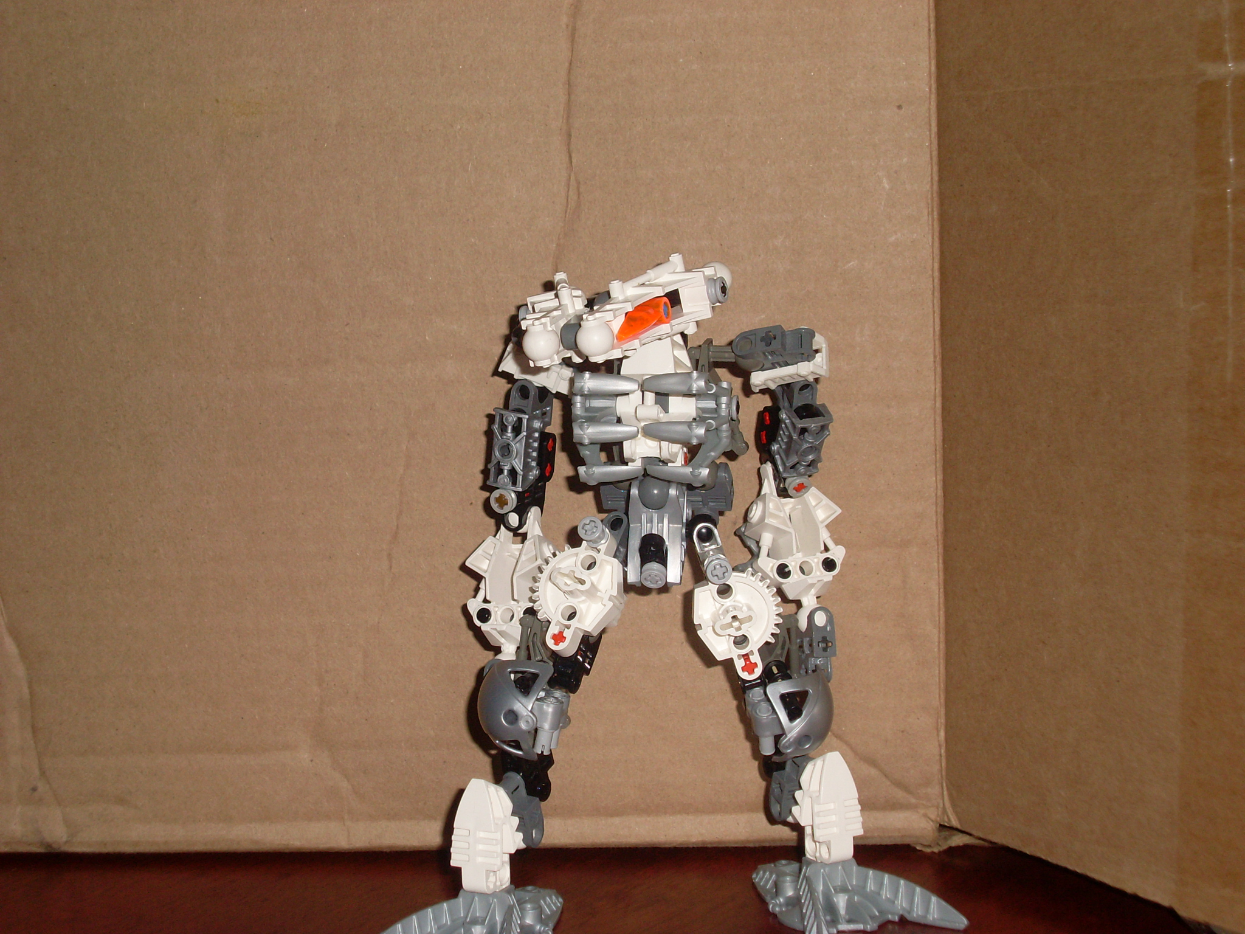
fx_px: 2158
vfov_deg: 24.4
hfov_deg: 32.2
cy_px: 467
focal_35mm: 60
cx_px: 622
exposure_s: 1/60
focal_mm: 9.9
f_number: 9.9
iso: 100
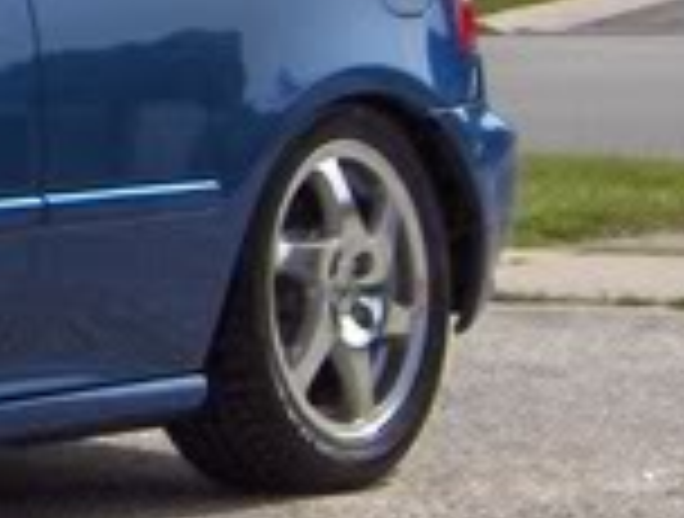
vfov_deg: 7.3
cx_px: -983
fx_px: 4064
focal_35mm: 205
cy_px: -23
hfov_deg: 8.7
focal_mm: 8
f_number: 4.8
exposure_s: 1/862
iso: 100
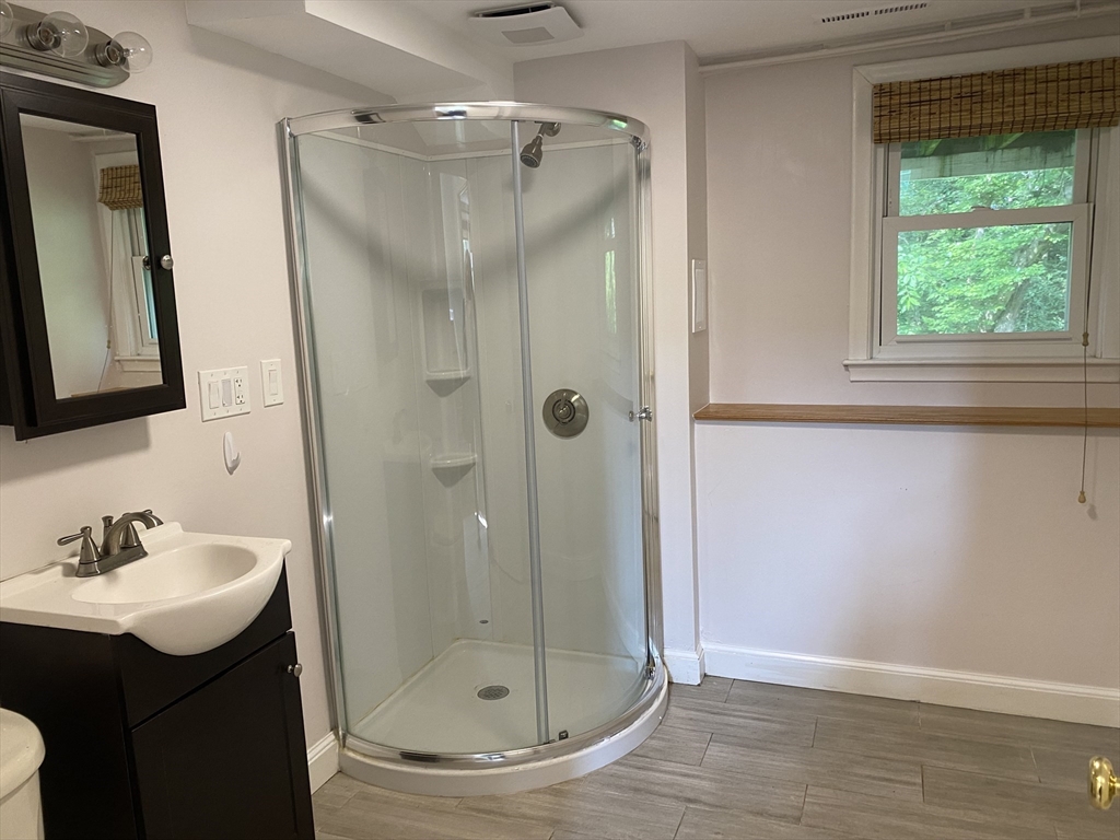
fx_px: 841
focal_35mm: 26
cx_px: 560
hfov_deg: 67.3
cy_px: 420
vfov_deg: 53.1
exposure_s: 1/60
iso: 125
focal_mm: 4.25
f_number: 1.8
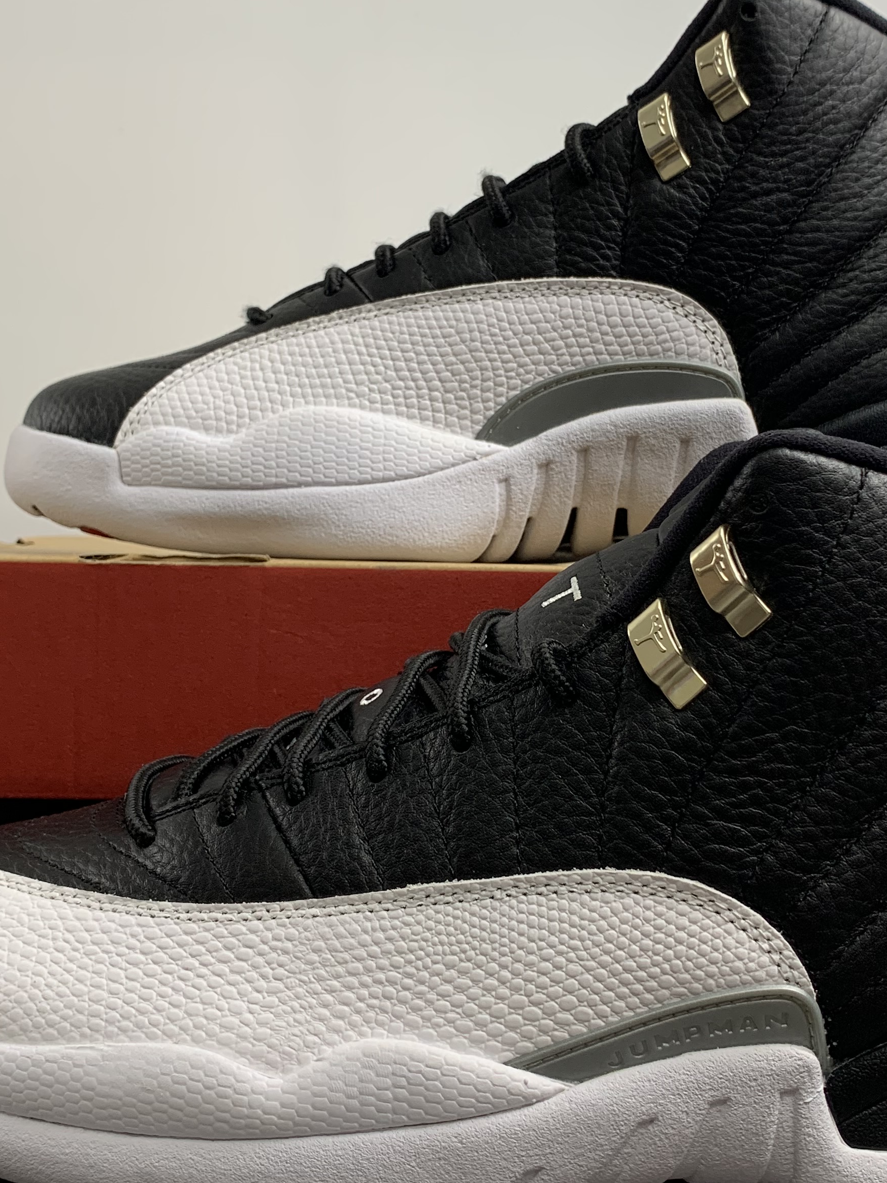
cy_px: 560
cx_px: 506
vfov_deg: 42.1
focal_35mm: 45
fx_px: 1538
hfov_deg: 32.1
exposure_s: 1/121
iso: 50
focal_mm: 4.25
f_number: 1.8
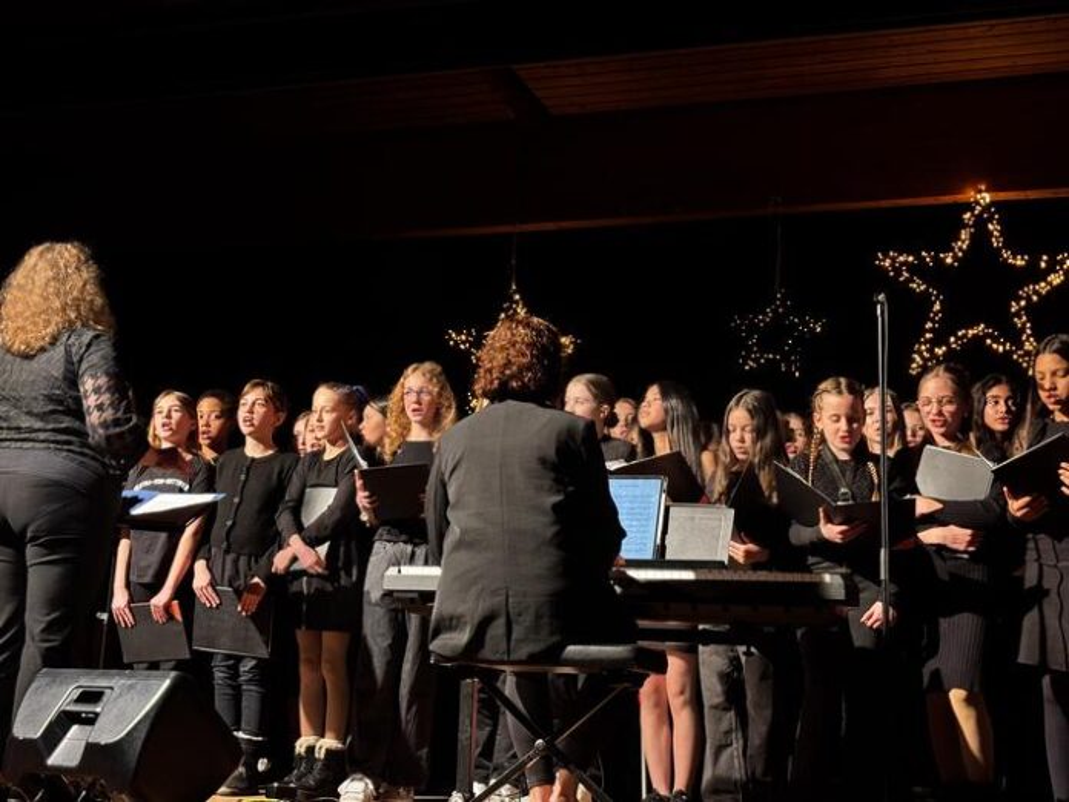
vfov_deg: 28.0
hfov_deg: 36.8
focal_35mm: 52
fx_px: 1606
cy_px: 401
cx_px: 534
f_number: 1.6
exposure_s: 1/50
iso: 125
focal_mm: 5.96
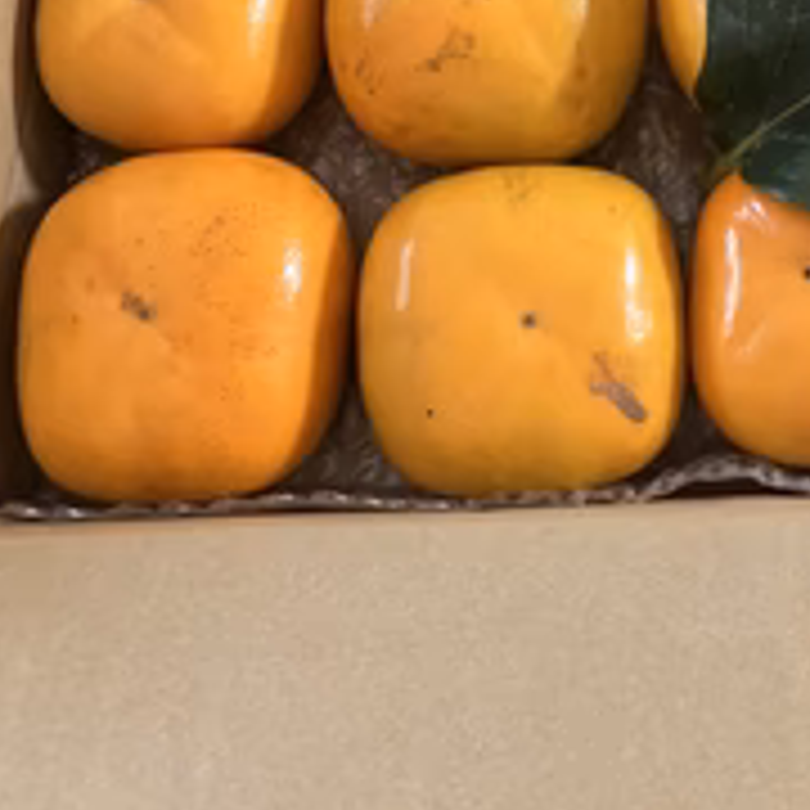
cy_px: -50
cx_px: 652
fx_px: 1456
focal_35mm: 55
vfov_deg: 28.6
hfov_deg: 30.3
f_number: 1.8
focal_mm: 3.99
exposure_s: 1/31
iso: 400
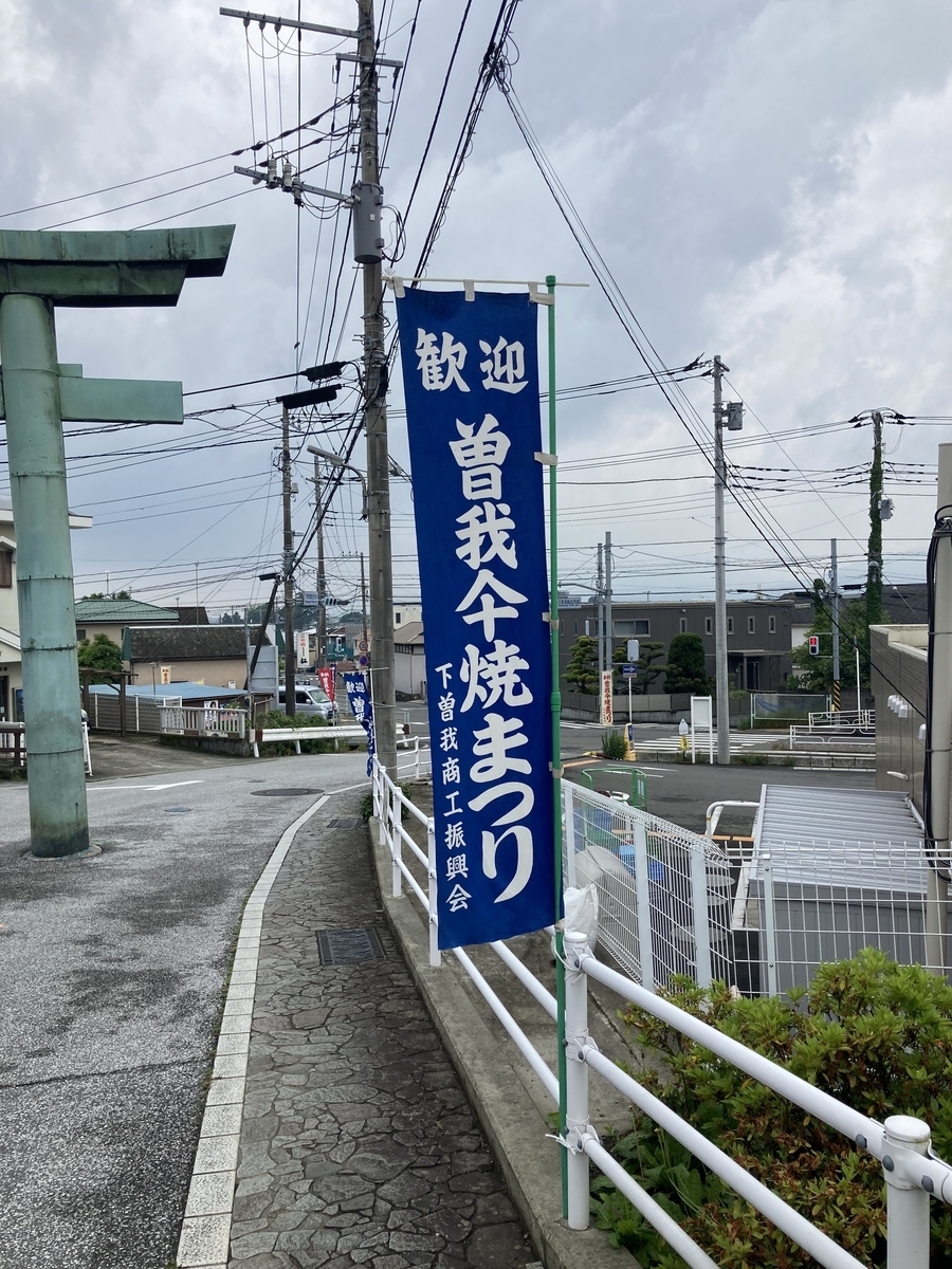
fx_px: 1027
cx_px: 476
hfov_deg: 49.7
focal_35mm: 28
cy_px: 634
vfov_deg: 63.4
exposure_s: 1/546
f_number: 1.8
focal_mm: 3.99
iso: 20
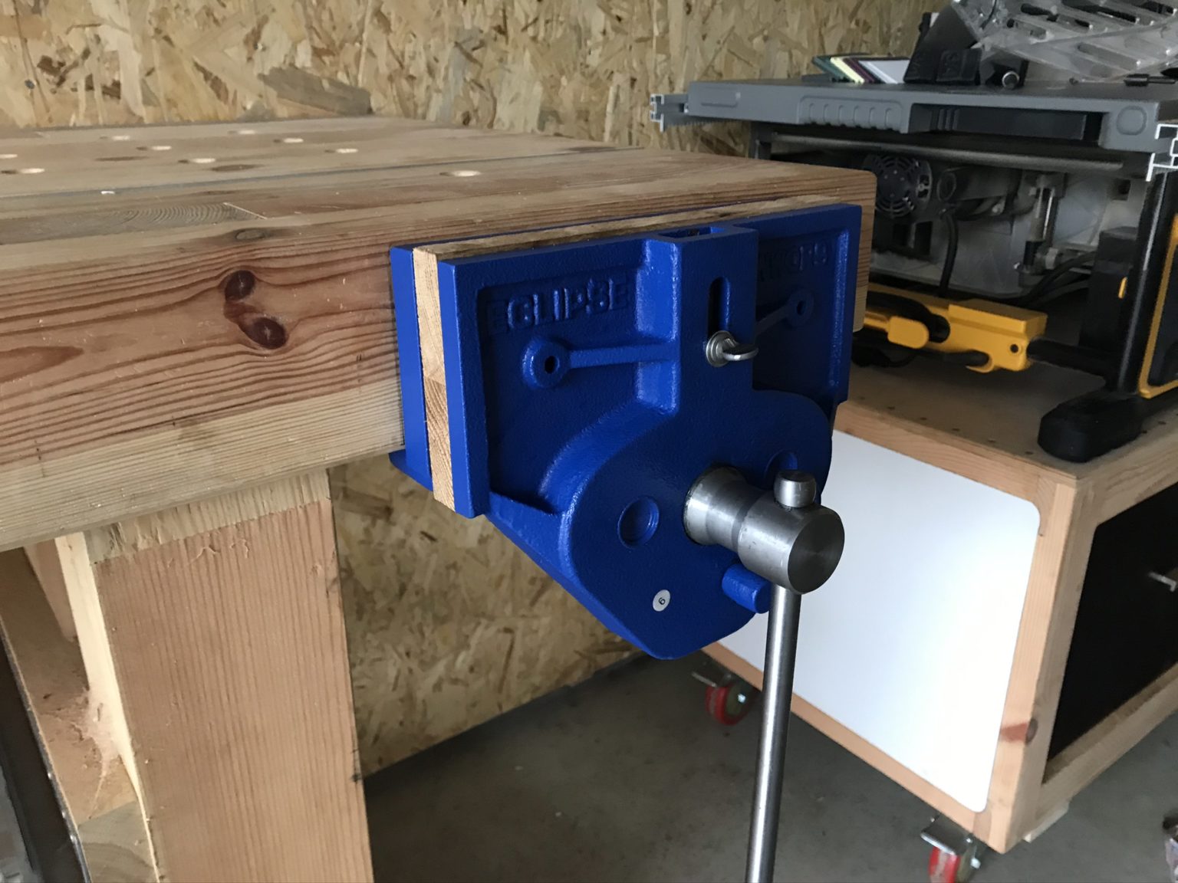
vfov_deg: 49.7
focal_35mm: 28
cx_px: 589
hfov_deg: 63.4
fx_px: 953
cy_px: 442
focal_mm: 3.99
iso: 80
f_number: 1.8
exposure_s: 1/17
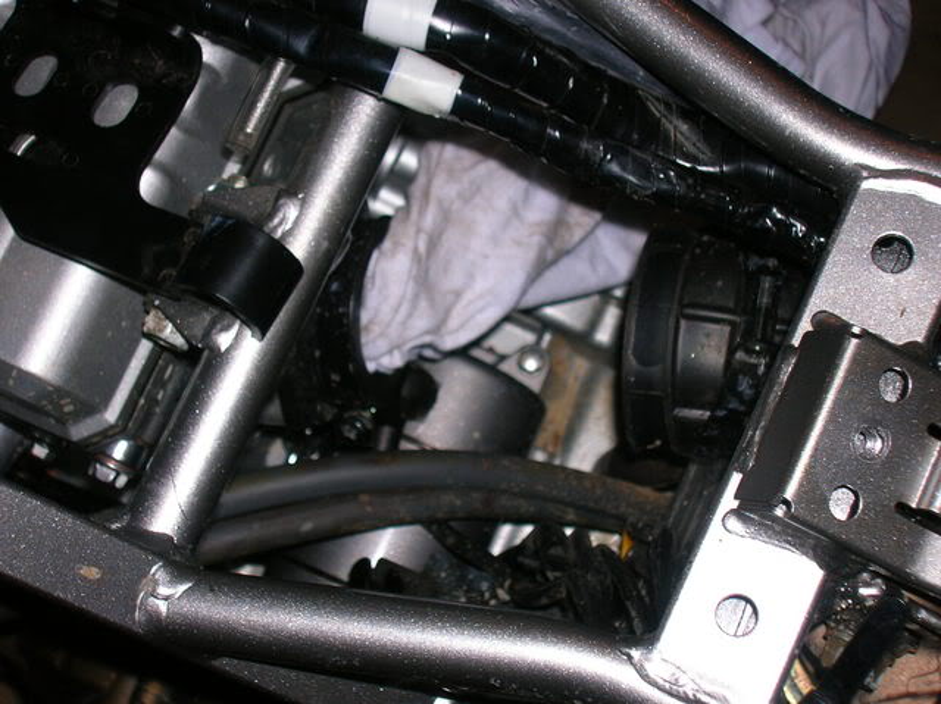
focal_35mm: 66
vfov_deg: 22.2
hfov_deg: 29.4
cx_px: 470
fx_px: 1793
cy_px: 352
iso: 50
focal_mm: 11
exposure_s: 1/60.1
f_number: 3.8
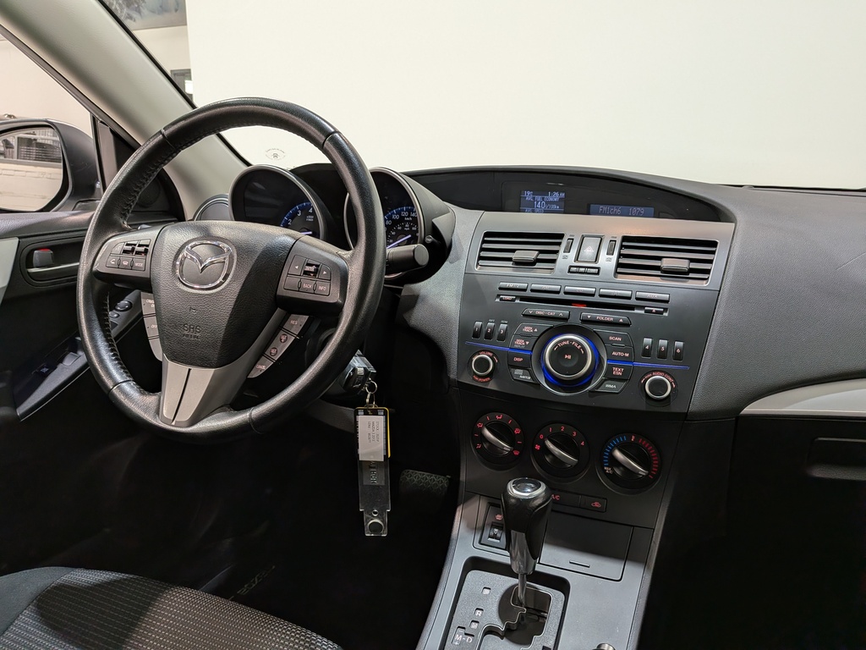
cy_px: 325
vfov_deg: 56.8
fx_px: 600
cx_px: 433
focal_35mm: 24
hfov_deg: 71.6
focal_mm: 4.53
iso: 45
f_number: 1.7
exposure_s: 1/25
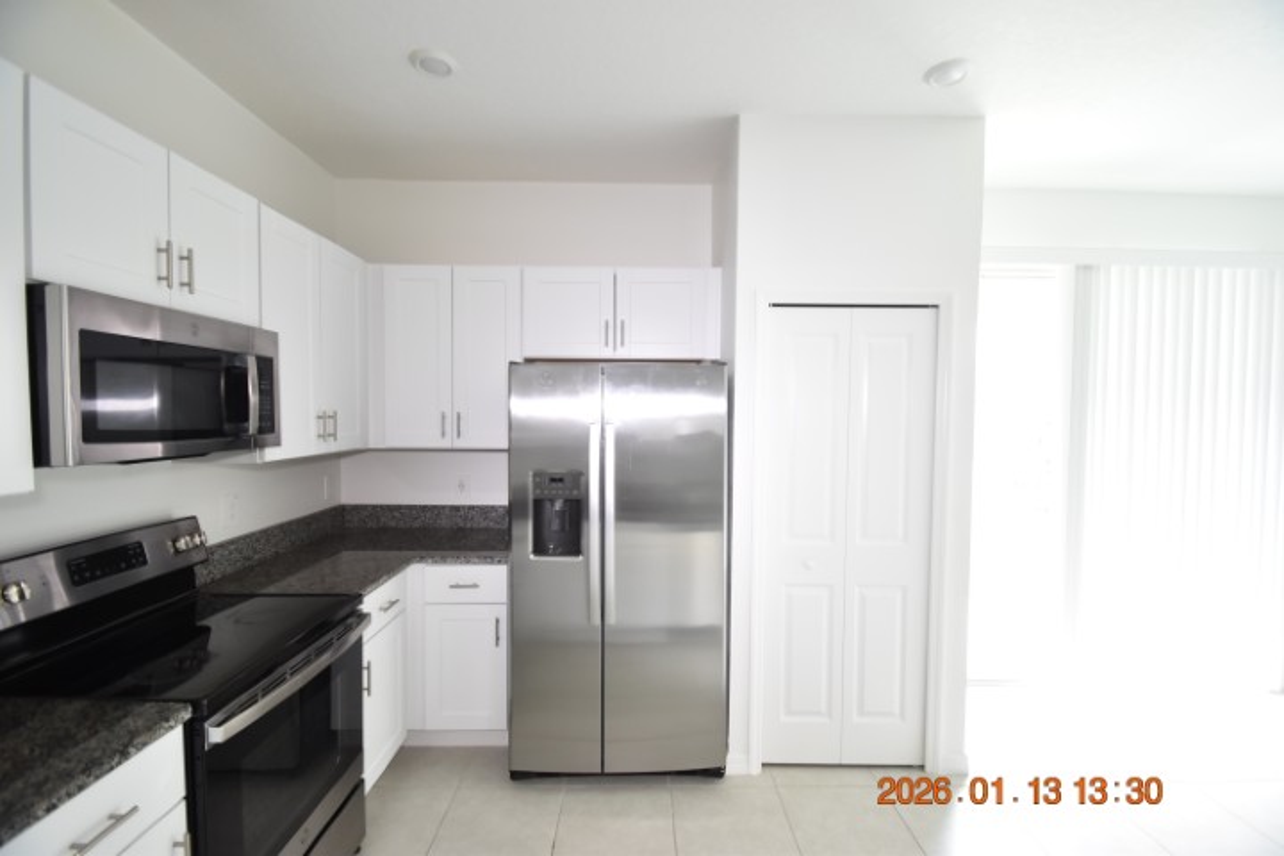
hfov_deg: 100.4
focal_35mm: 15
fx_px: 535
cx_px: 642
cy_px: 428
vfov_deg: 77.3
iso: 800
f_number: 3.5
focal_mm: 10
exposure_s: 1/20
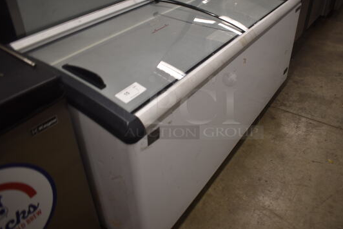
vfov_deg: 42.3
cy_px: 105
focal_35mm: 31
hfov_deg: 60.1
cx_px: 192
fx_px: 295
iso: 160
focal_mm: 18
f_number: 3.5
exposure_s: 1/30
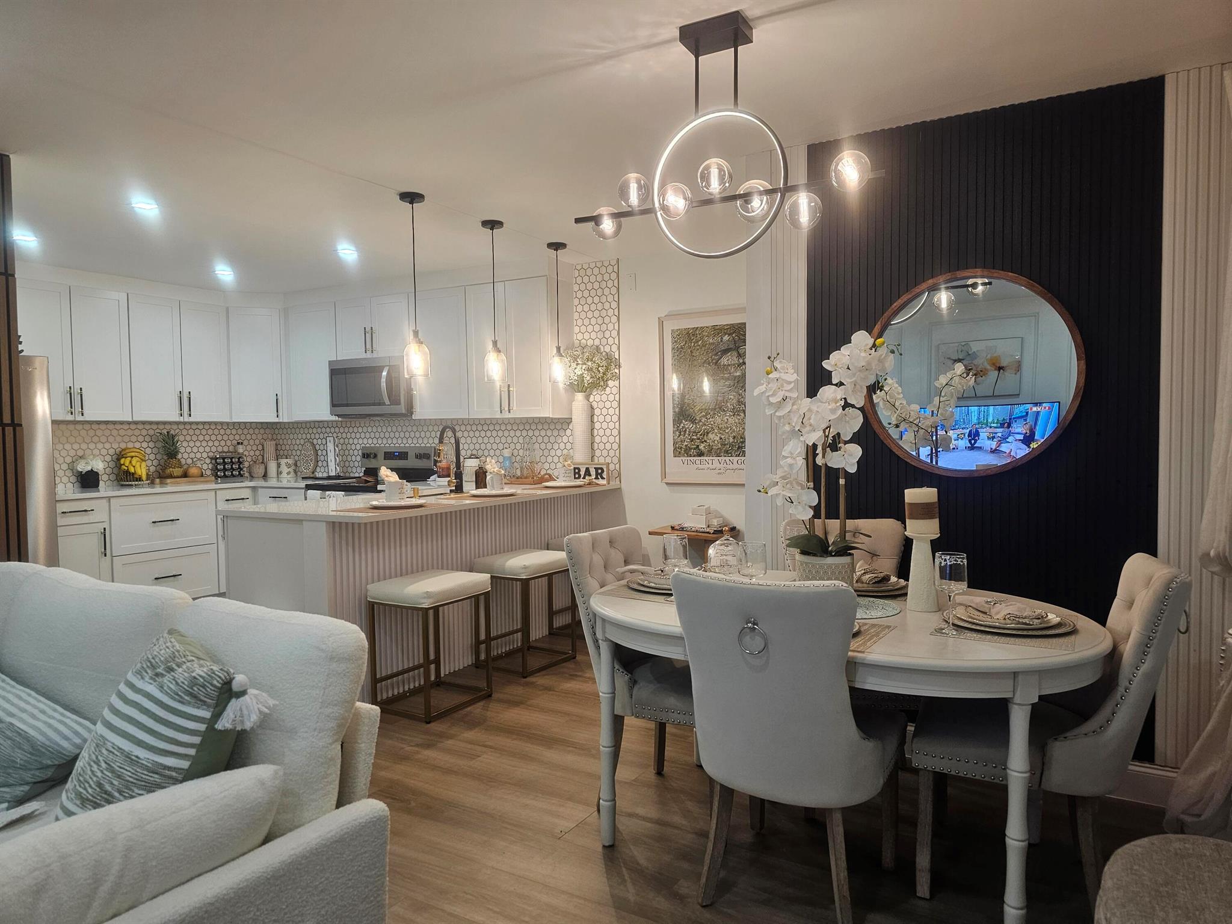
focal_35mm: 23
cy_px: 462
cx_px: 616
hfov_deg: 73.9
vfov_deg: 58.9
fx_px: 819
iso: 125
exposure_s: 1/120
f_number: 1.7
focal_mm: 6.3
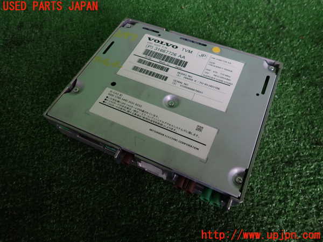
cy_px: 121
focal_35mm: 25
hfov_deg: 69.4
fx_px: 233
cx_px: 162
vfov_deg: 54.9
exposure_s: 1/50
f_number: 2
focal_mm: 4.5
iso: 200
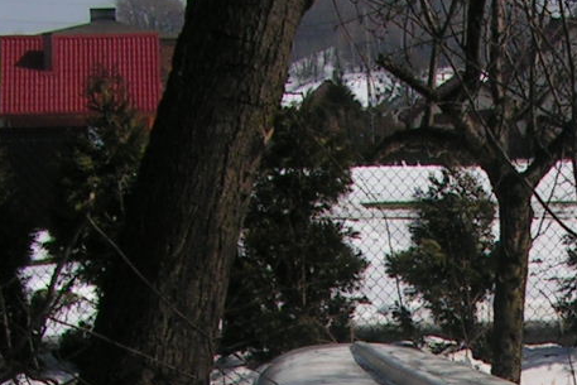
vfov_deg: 9.8
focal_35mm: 131
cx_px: 683
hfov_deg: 15.1
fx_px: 2100
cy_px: 742
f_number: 4.8
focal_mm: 6
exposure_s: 1/1250
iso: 64
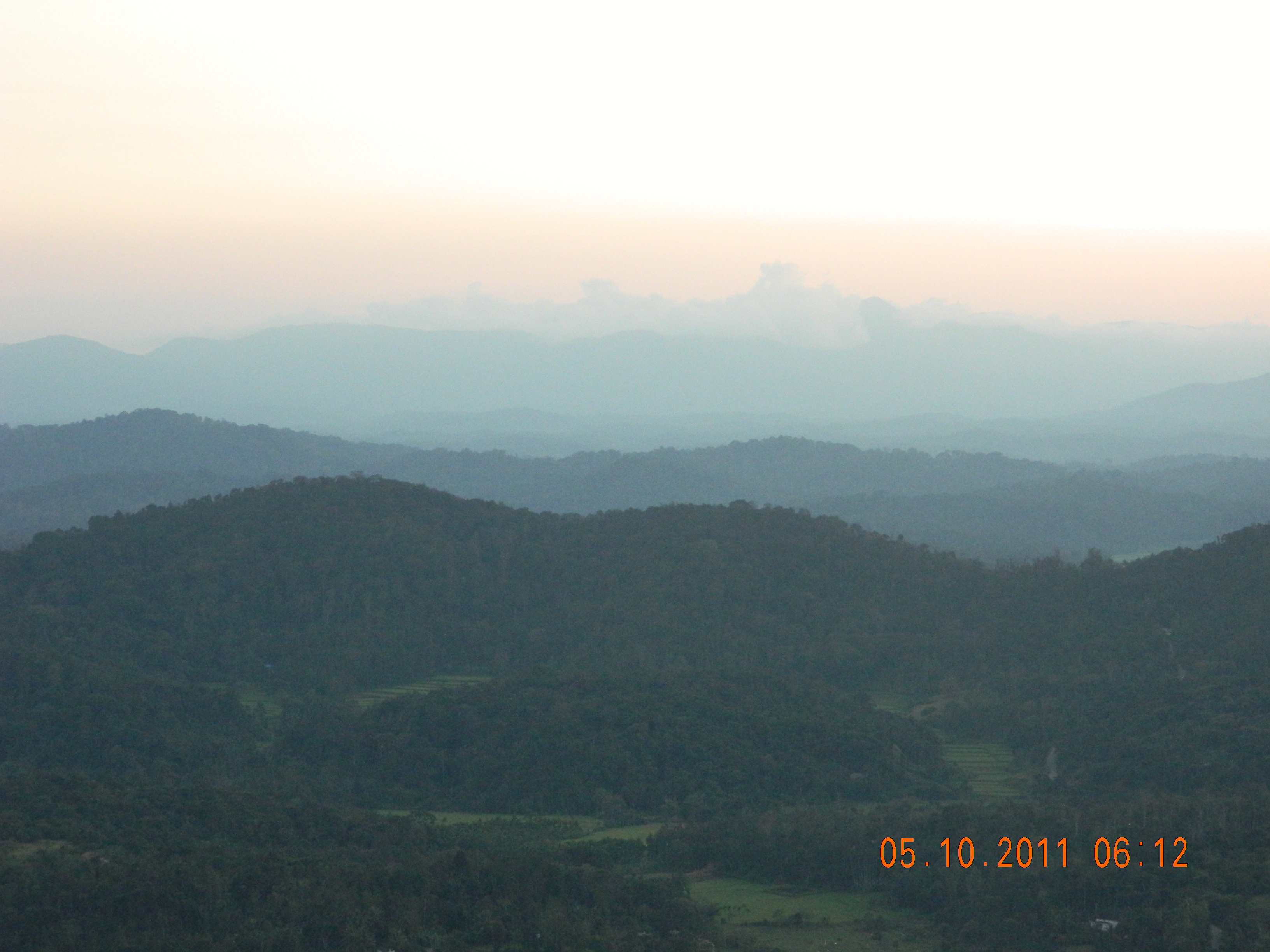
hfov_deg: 19.1
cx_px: 635
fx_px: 3779
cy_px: 476
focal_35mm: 103
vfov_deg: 14.4
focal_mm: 18.6
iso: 400
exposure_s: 1/100
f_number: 4.5
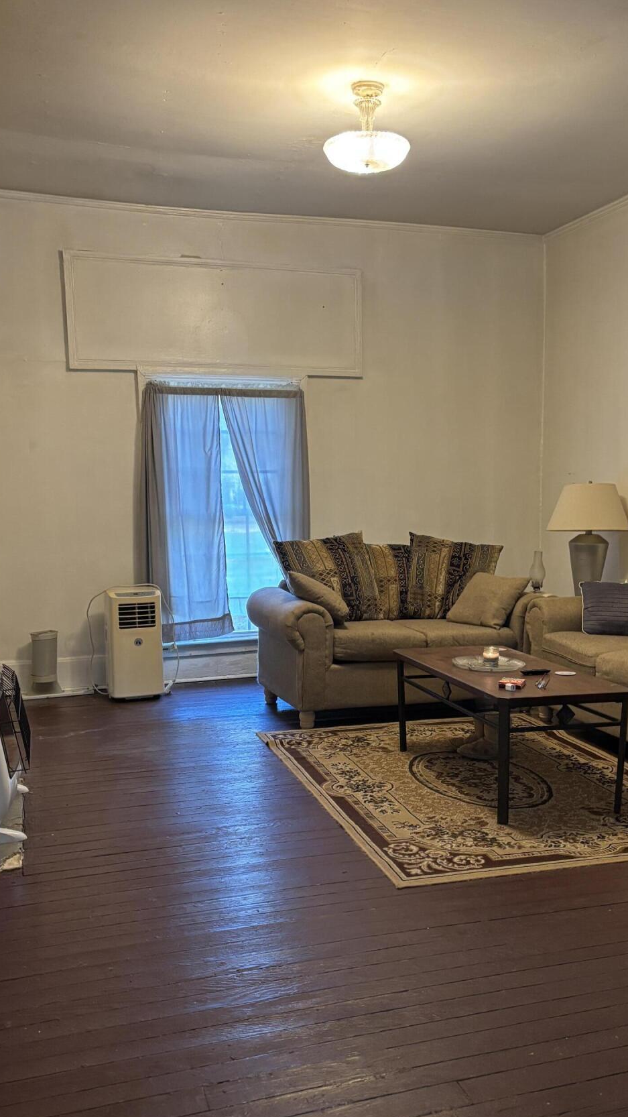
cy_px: 605
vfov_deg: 57.9
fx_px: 1007
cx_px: 375
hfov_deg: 34.5
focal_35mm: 34
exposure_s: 1/60
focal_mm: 5.96
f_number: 1.6
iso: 320
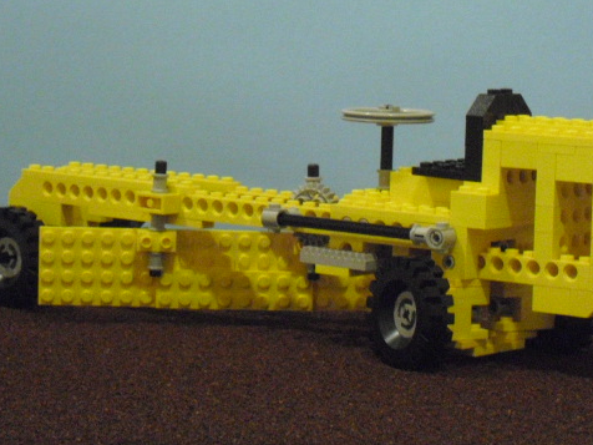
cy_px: 158
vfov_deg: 10.3
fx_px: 2467
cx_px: 313
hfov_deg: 13.7
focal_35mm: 144
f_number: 5.6
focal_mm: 18.9
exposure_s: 1/10
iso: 800
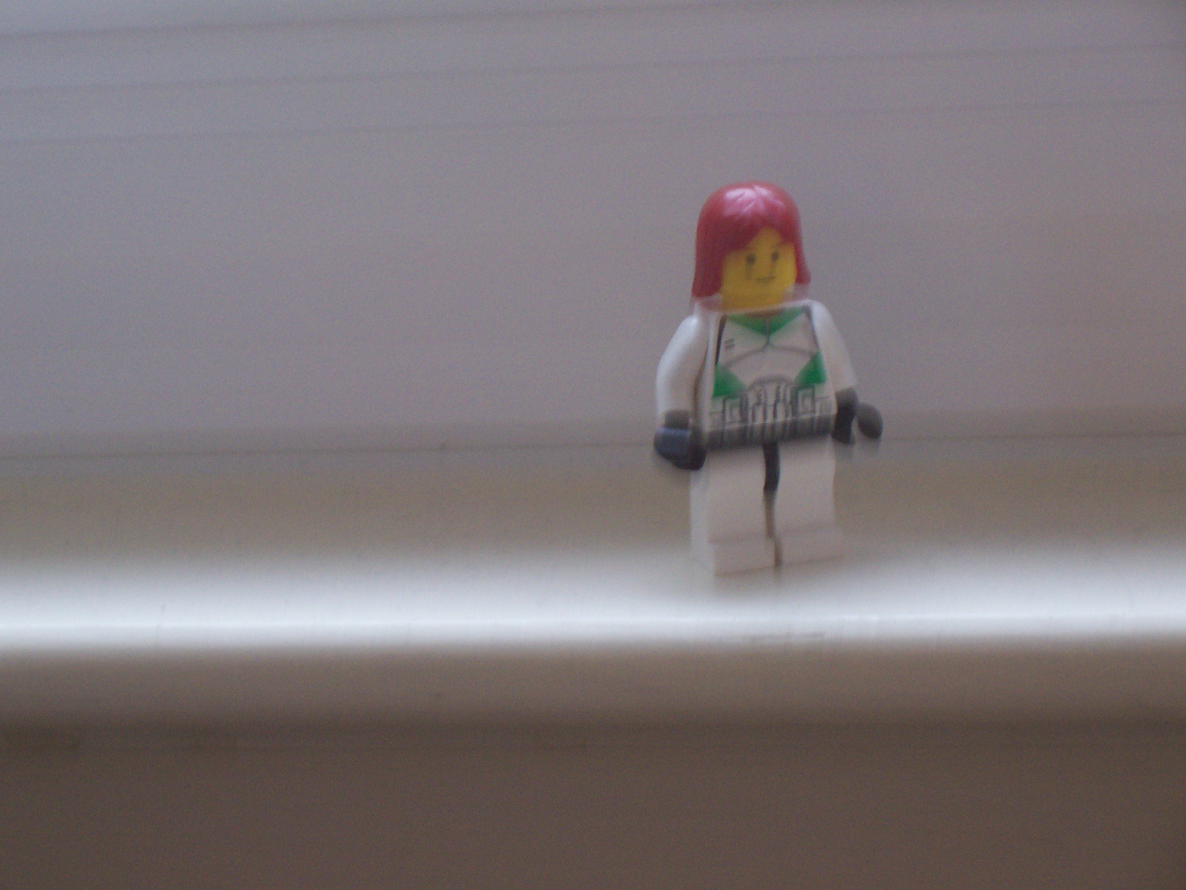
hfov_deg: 19.3
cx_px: 593
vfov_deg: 14.5
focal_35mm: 102
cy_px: 445
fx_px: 3495
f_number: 4.6
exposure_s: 1/10.5
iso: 160
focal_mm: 16.8
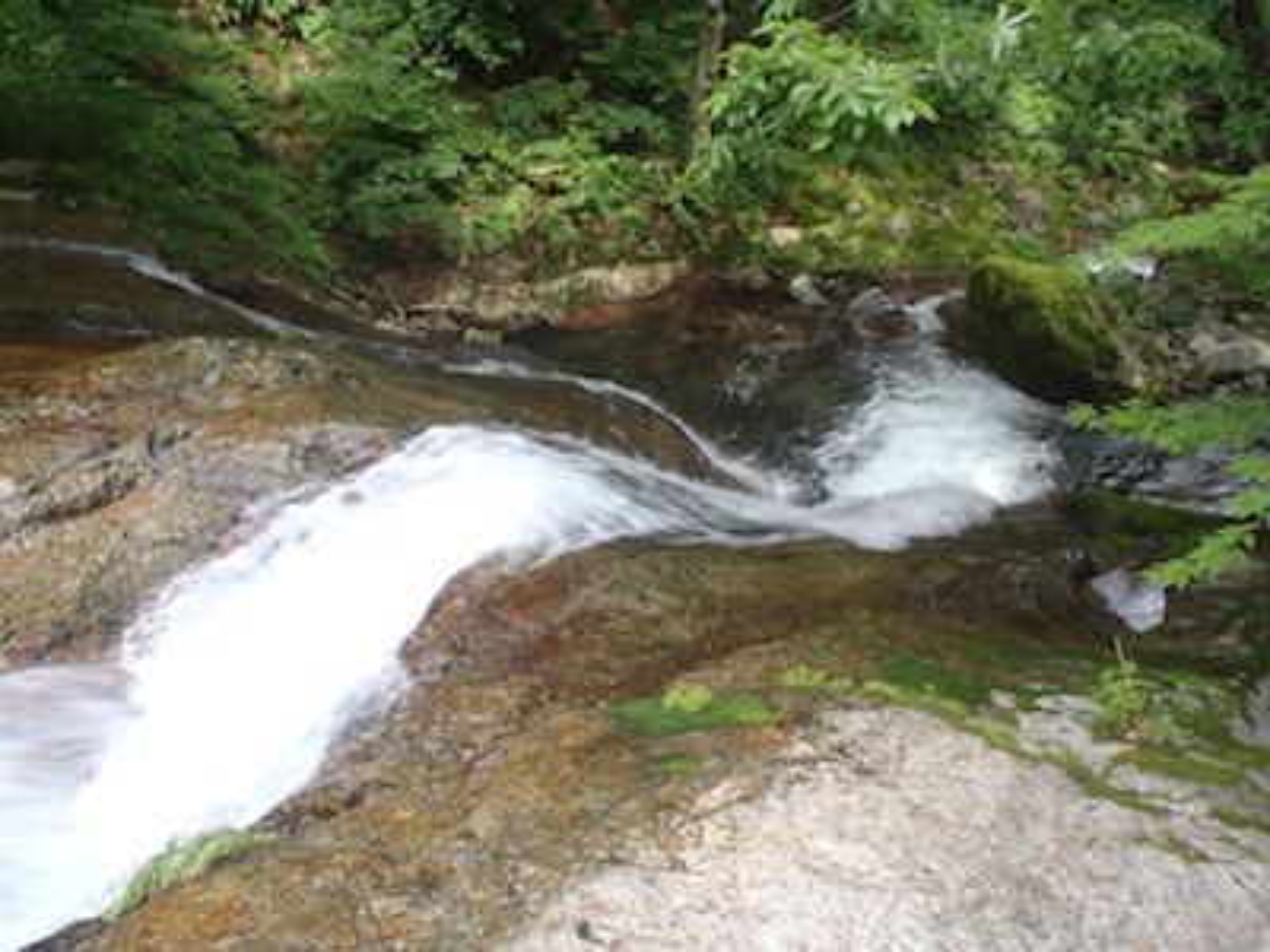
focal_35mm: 28
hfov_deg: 63.4
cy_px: 476
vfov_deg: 49.7
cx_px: 635
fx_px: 1027
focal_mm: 5
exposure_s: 1/40
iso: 80
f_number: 3.9
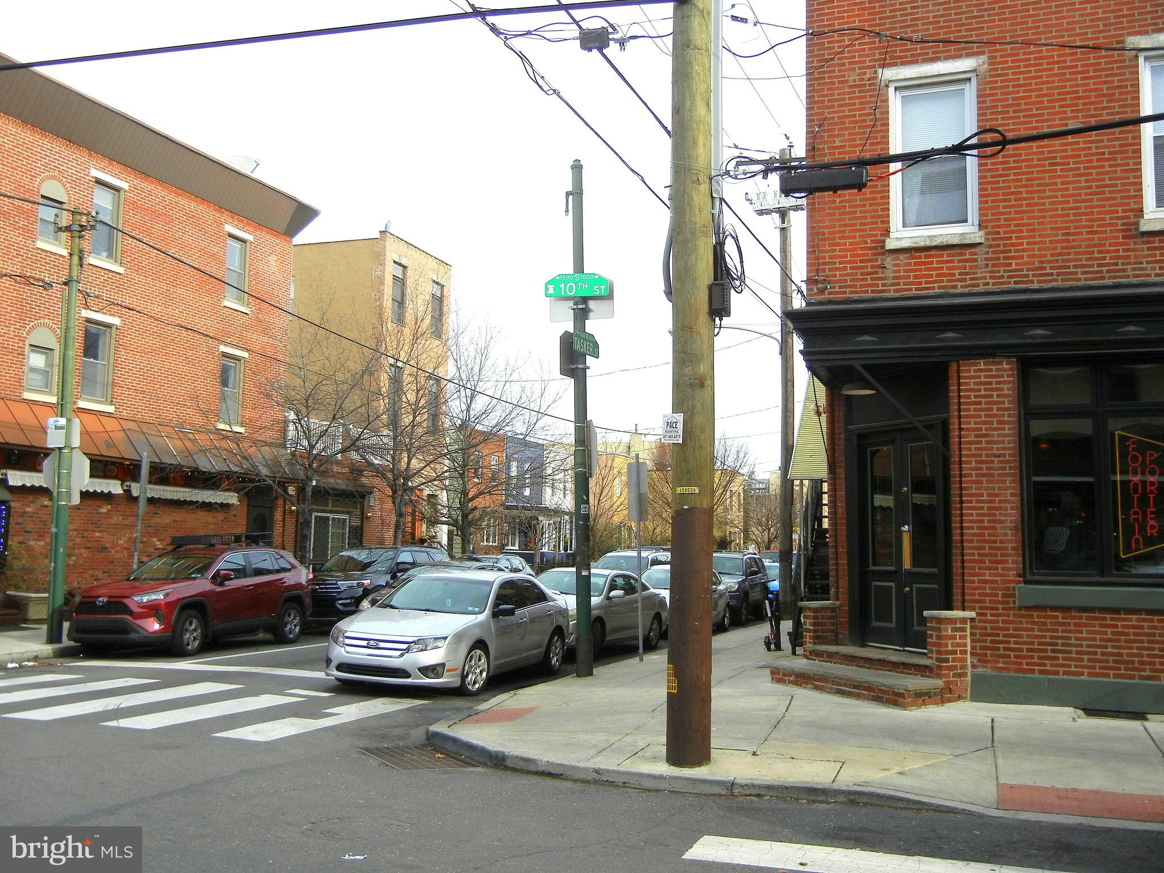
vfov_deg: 41.8
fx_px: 1143
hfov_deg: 54.0
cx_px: 582
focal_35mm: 34
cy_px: 436
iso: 160
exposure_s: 1/251
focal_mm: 6.2
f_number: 7.2
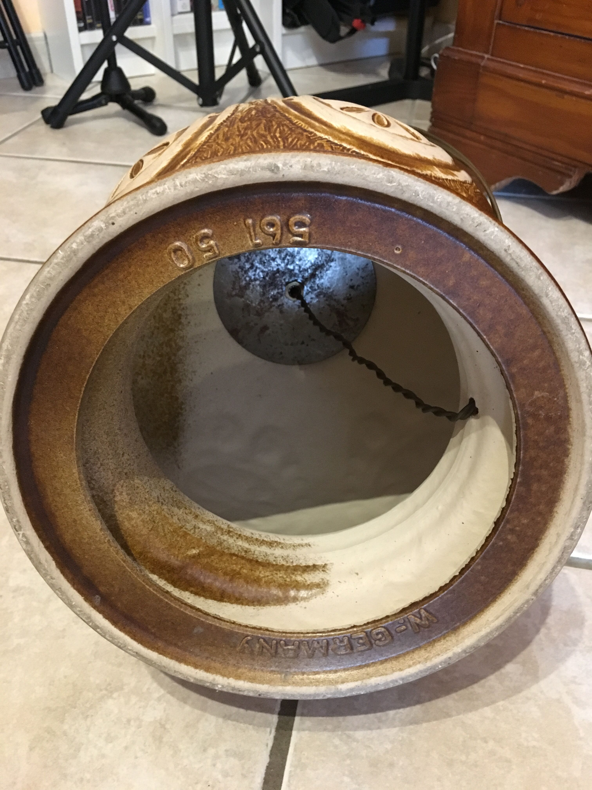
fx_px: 661
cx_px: 296
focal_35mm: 29
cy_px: 395
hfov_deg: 48.2
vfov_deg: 61.7
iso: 250
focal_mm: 4.15
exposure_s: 1/17
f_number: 2.2
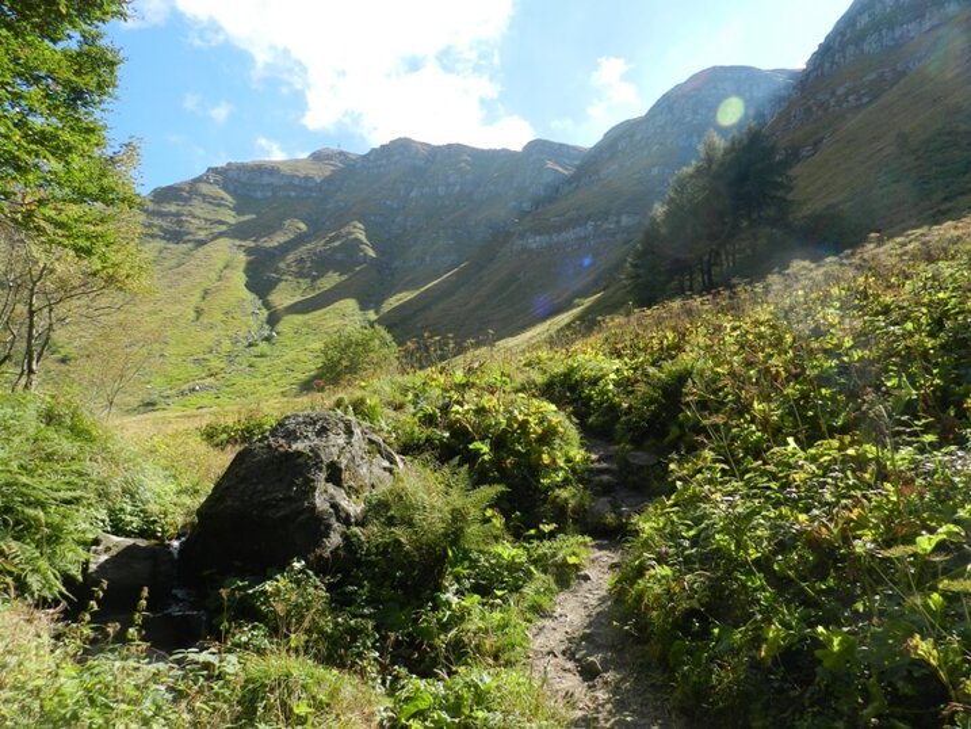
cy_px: 364
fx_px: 645
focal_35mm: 23
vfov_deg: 58.9
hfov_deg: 73.9
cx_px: 486
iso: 160
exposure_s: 1/800
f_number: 3.4
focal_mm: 4
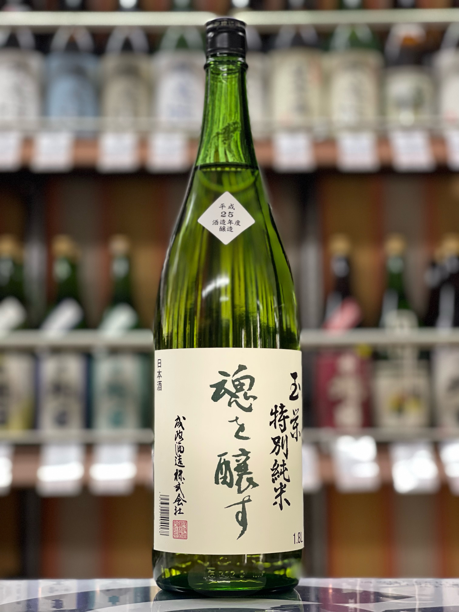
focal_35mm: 64
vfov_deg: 30.3
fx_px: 1131
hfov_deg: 22.9
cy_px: 306
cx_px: 230
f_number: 2.2
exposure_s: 1/33
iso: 200
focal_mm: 7.5
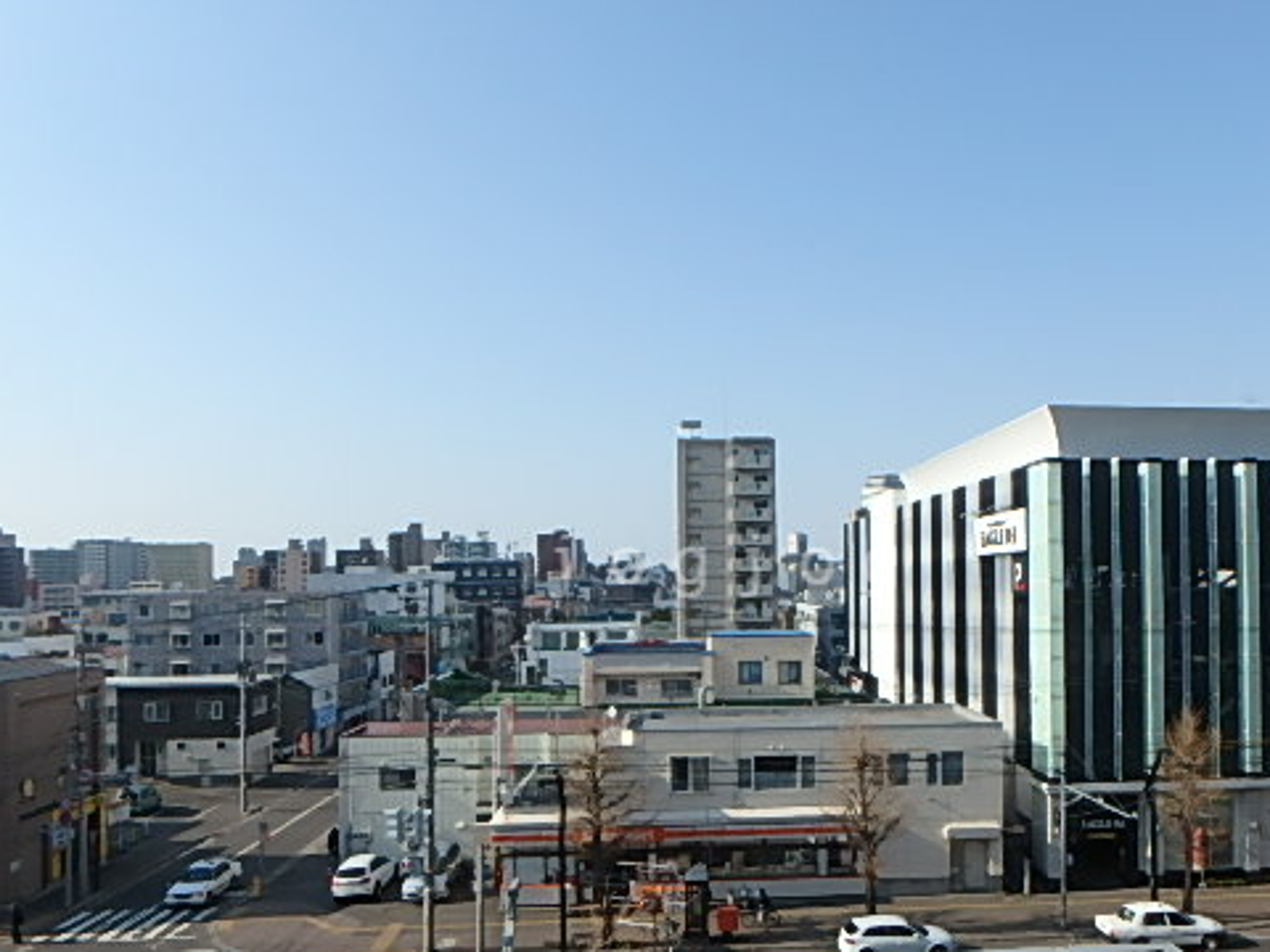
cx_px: 730
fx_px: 1027
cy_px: 566
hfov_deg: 63.1
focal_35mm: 28
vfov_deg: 49.5
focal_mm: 3.7
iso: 125
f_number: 6
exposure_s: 1/400
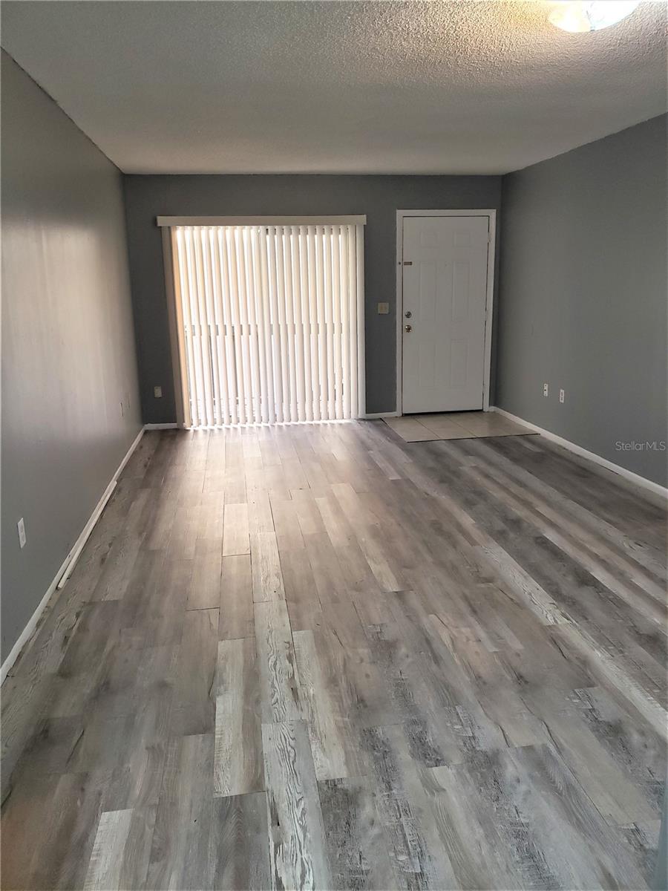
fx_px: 669
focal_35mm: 26
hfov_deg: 53.1
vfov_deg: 67.3
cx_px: 334
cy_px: 446
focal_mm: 4.3
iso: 320
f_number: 2.4
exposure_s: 1/60
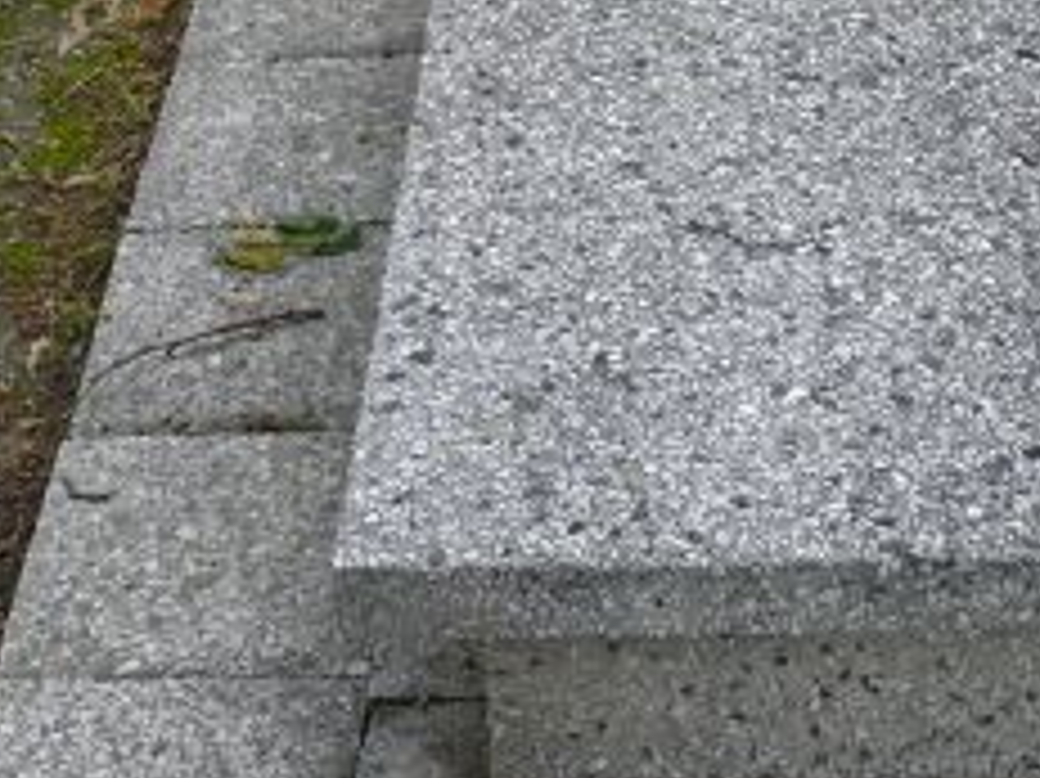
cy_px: -189
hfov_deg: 20.2
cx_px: 572
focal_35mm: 97
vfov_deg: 14.7
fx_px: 2913
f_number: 2.8
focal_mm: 7.4
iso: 100
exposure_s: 1/125
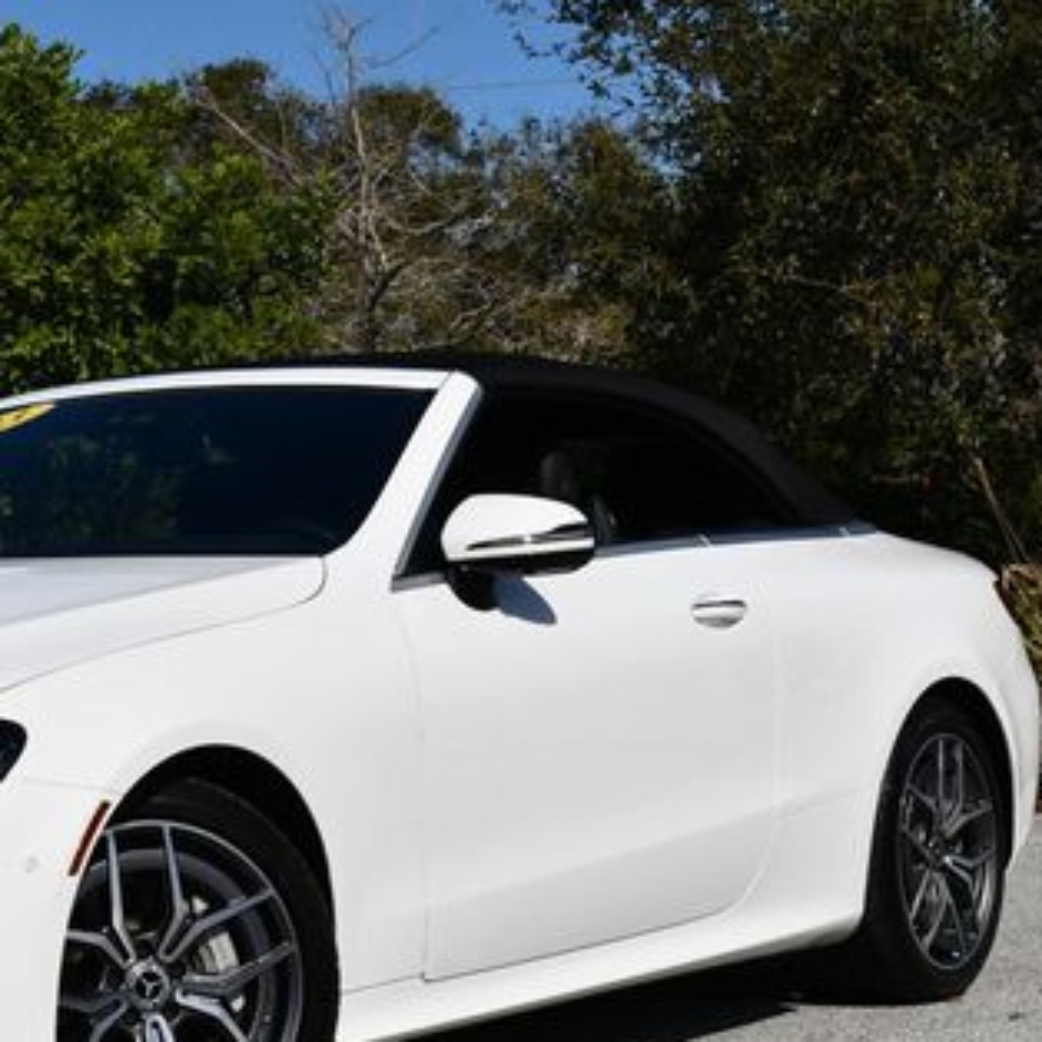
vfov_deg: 15.7
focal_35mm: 111
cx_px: 106
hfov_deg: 15.5
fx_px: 3780
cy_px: 601
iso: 100
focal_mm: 32
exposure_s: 1/400
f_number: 10
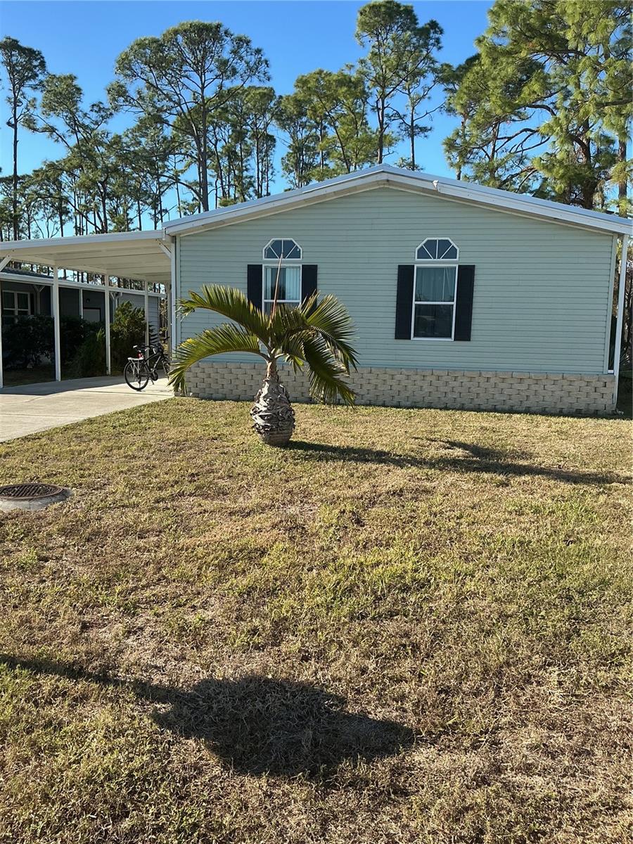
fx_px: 707
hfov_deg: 48.2
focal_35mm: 29
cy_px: 422
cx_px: 316
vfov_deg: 61.7
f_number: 1.8
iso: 25
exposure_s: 1/929
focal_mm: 3
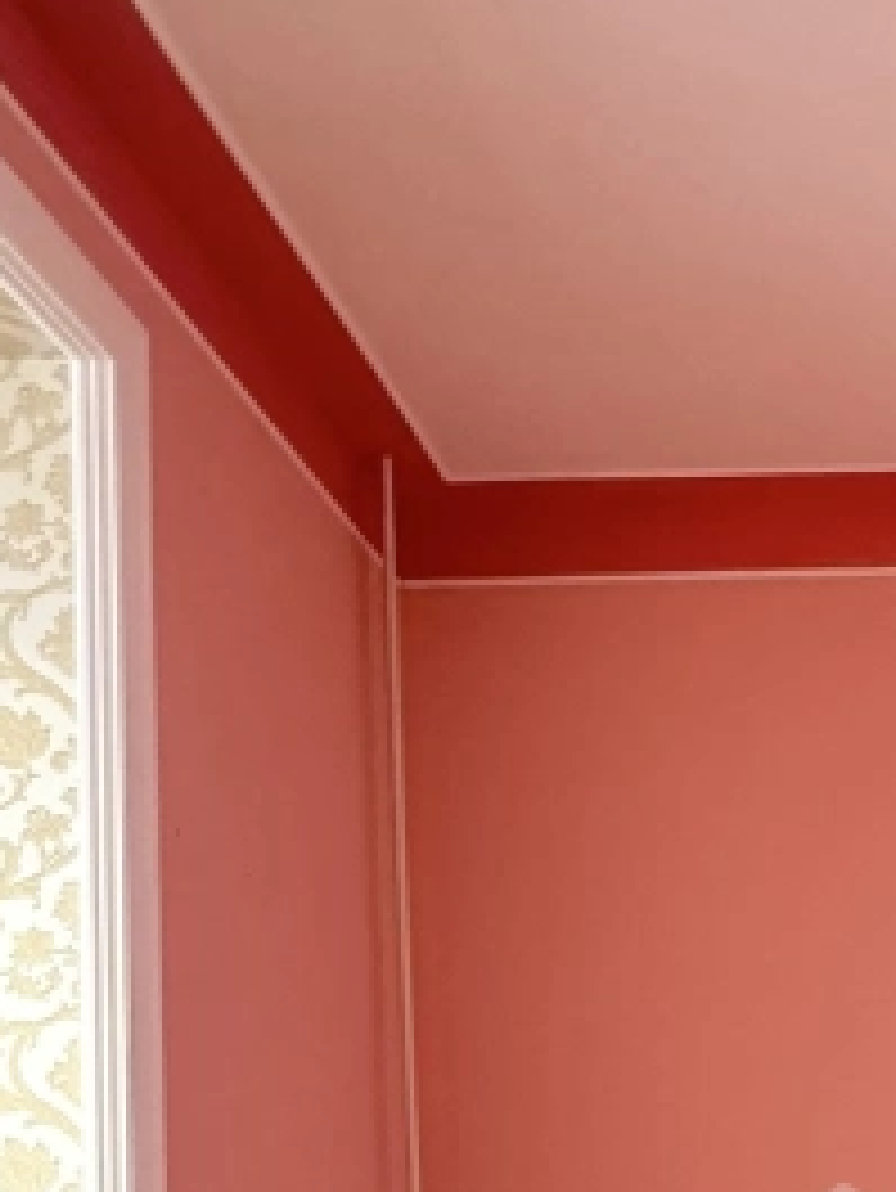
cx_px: 1112
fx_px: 1966
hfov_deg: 23.2
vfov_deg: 30.9
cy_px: 1237
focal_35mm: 57
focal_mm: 2.22
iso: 320
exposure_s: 1/92
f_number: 2.2
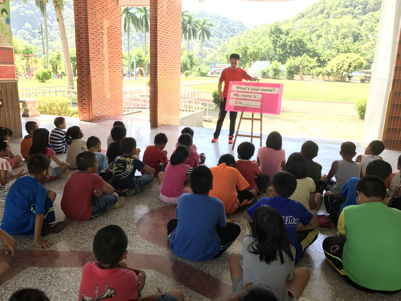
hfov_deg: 63.4
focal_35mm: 28
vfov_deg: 49.7
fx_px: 324
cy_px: 150
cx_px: 200
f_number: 1.8
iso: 25
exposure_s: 1/120
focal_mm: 3.99
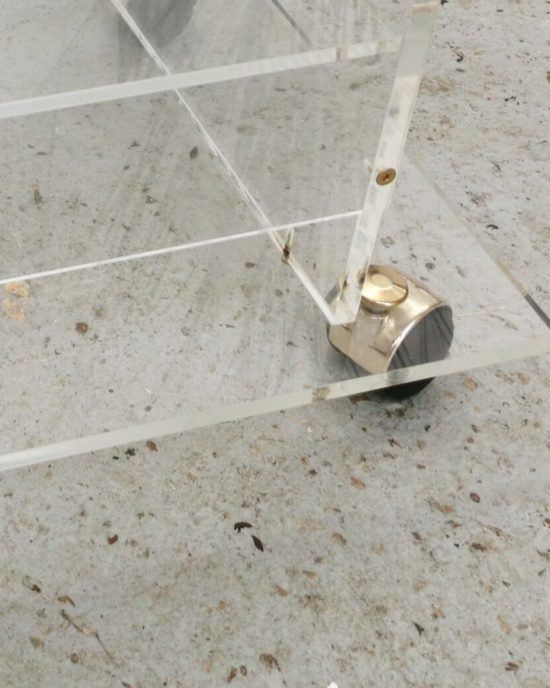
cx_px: -172
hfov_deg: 15.8
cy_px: -77
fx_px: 1872
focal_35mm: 92
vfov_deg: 19.9
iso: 50
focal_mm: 5.58
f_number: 1.8
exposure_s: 1/249
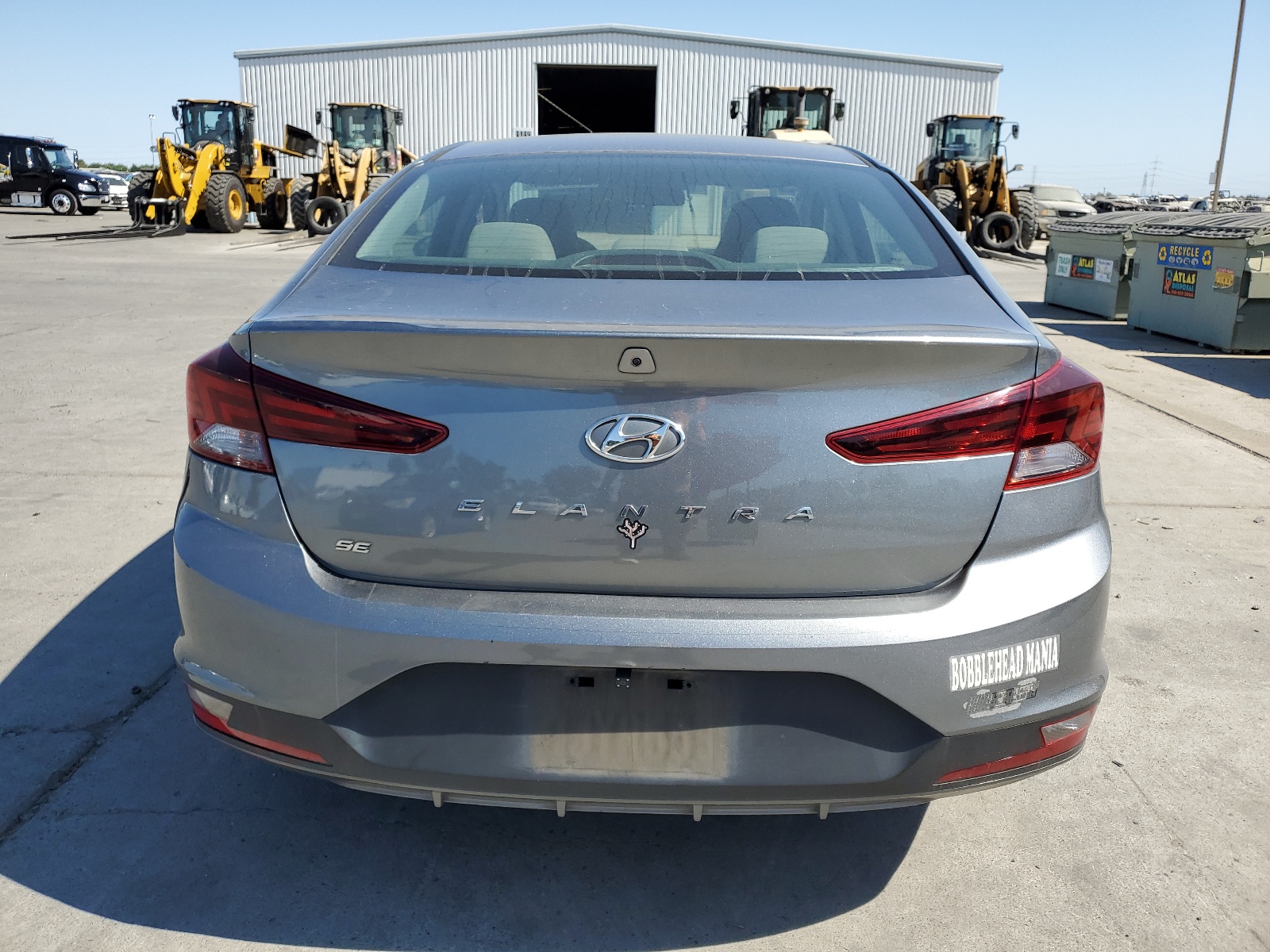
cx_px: 635
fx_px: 954
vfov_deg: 53.1
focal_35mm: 26
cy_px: 476
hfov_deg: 67.3
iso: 50
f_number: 1.5
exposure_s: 1/2500
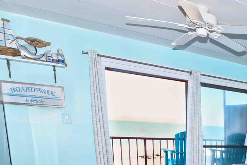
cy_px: 185
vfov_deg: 30.9
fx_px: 261
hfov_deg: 38.0
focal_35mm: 38
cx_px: 296
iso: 180
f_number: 7.1
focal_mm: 14
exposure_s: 1/80
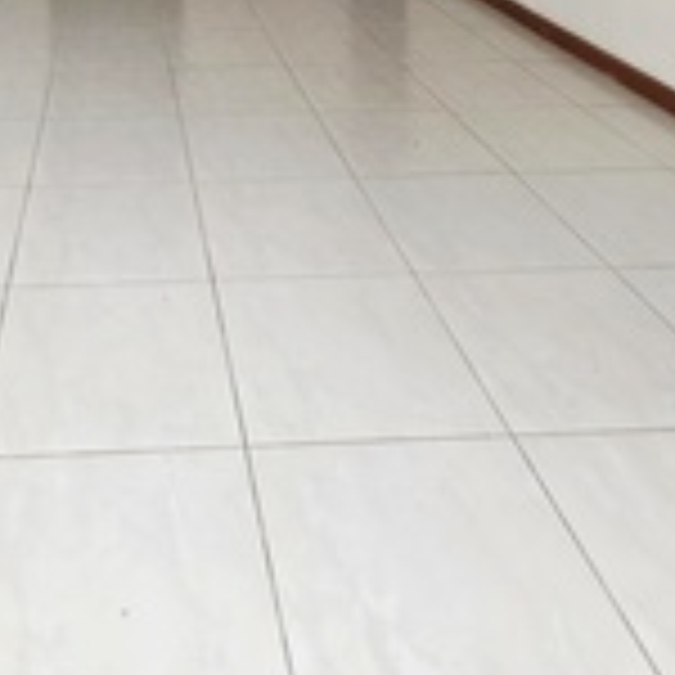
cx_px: 137
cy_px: -254
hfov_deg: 44.9
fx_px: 772
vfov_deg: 32.1
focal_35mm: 35
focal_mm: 2.2
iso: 160
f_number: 1.9
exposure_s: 1/50.3
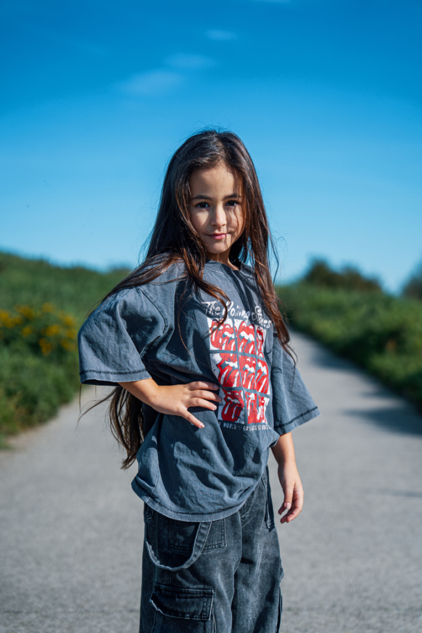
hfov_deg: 19.5
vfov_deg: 28.8
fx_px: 1231
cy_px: 316
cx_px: 211
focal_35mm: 70
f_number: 2.8
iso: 160
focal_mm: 70
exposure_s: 1/2500
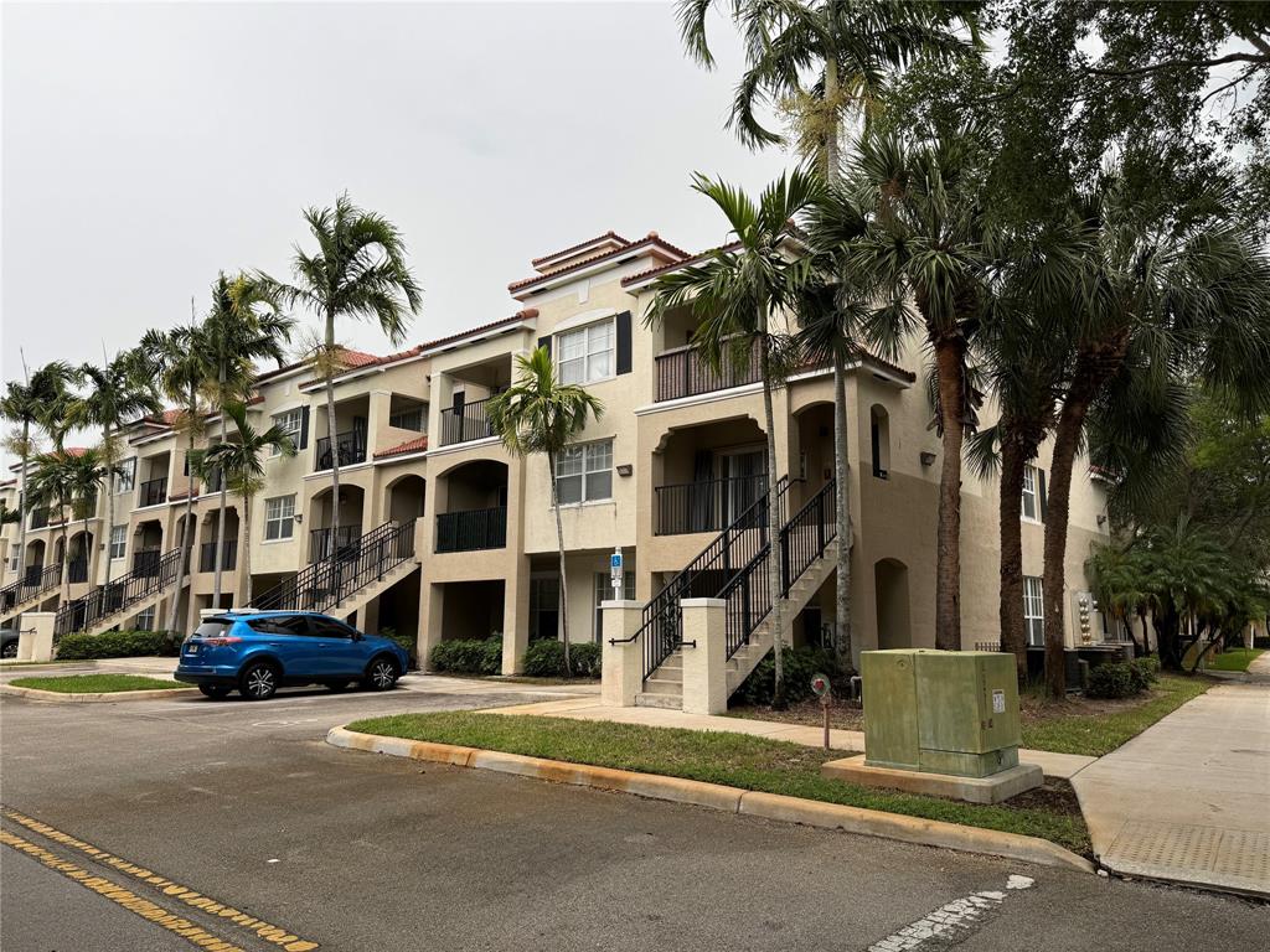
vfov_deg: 56.8
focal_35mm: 24
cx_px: 635
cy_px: 476
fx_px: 881
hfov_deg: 71.6
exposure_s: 1/241
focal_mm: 6.76
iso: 64
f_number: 1.78
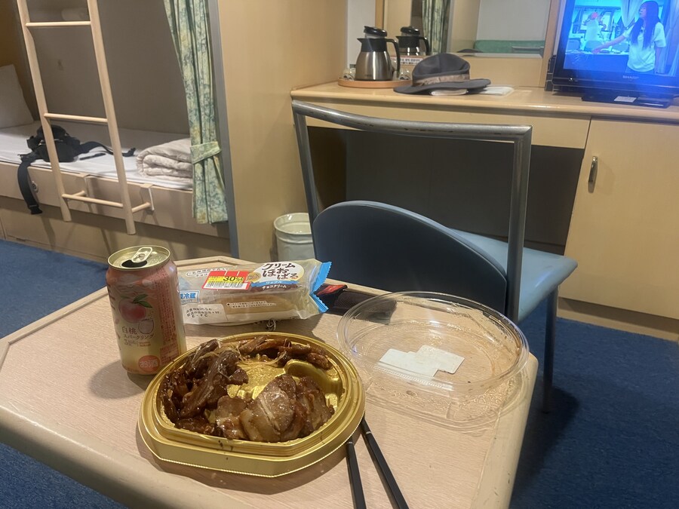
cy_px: 254
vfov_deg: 53.1
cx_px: 340
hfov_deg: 67.3
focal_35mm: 26
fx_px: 510
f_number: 1.6
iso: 500
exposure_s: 1/60
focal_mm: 5.1
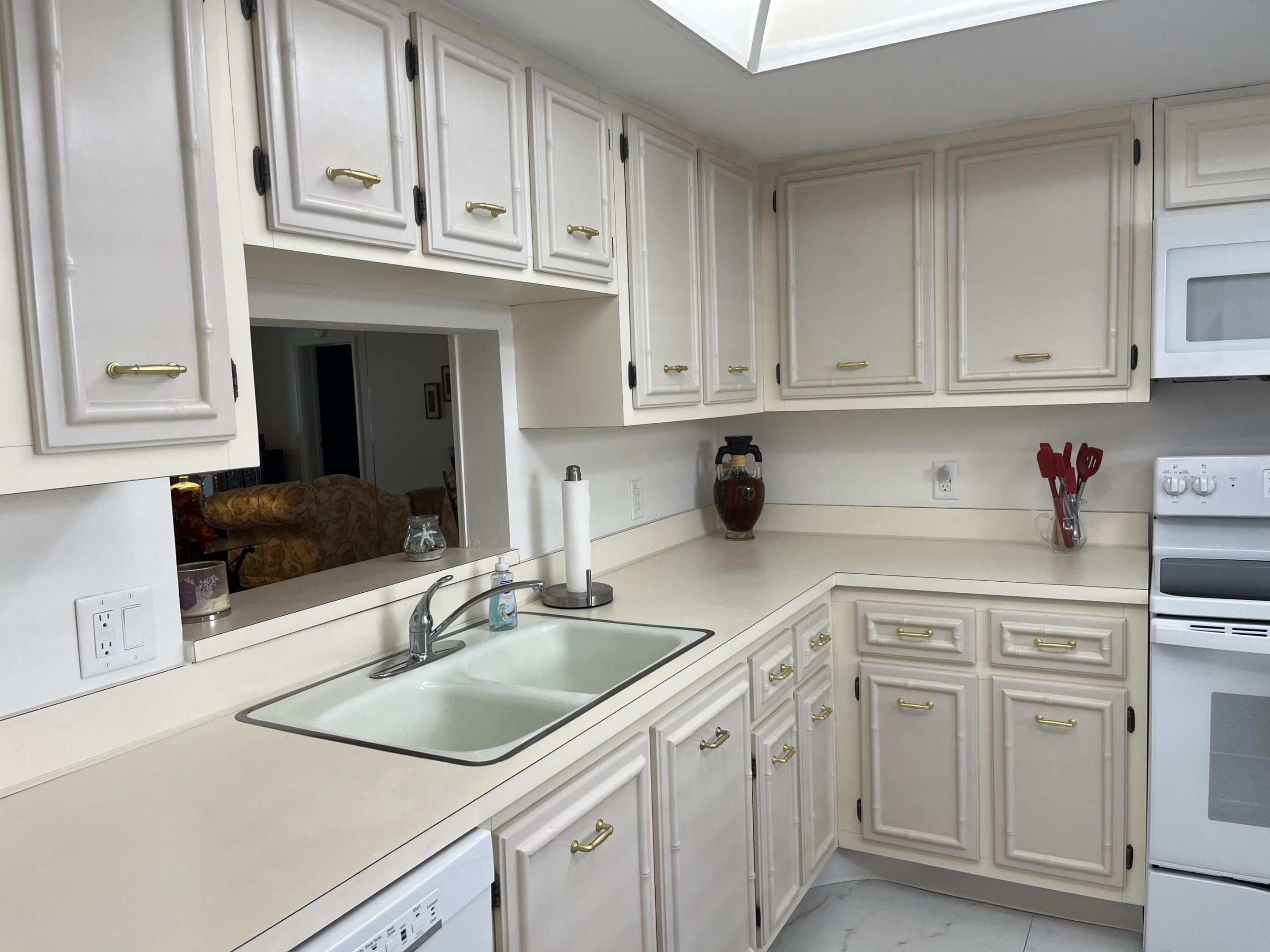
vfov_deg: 53.1
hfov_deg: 67.3
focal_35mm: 26
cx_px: 635
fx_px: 954
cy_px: 476
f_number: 1.6
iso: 40
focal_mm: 5.1
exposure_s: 1/120
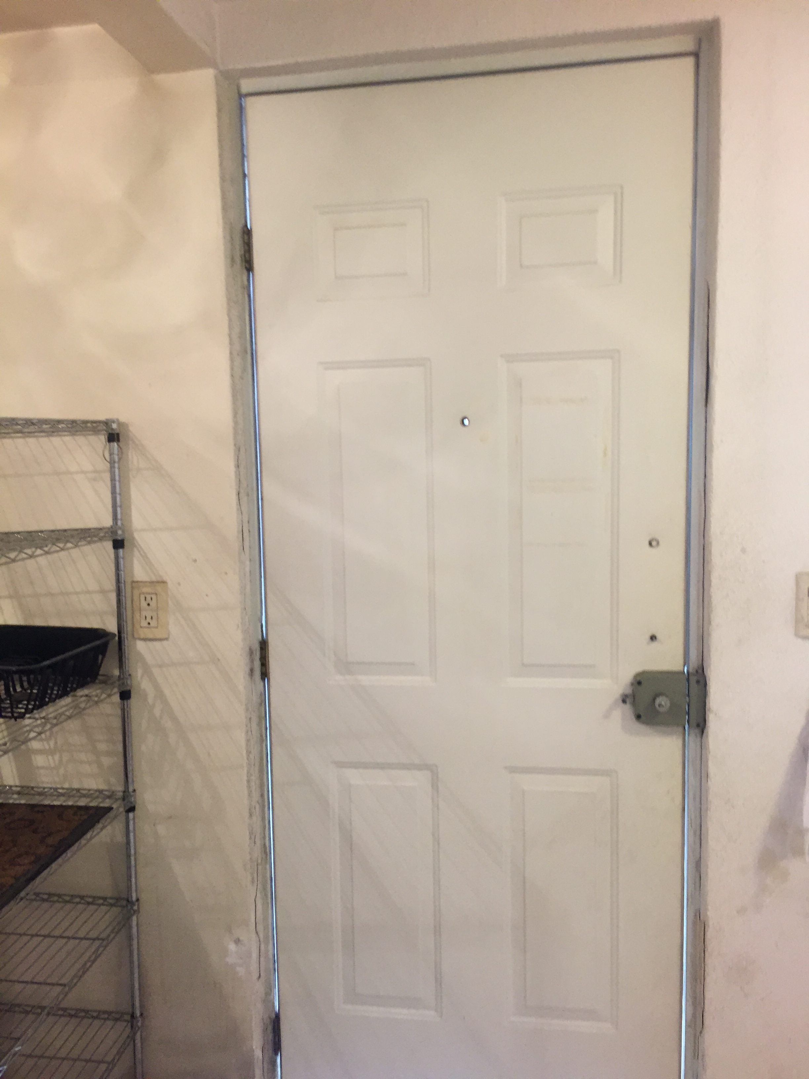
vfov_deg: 61.7
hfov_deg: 48.2
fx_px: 904
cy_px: 540
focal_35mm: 29
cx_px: 404
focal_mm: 4.15
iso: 100
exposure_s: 1/30
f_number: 2.2
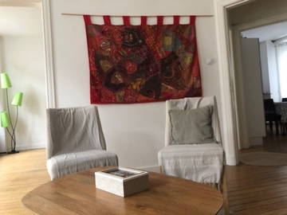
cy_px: 108
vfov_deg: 49.7
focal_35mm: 28
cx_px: 144
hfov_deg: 63.4
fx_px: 232
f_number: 1.8
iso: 40
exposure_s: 1/17
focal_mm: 3.99
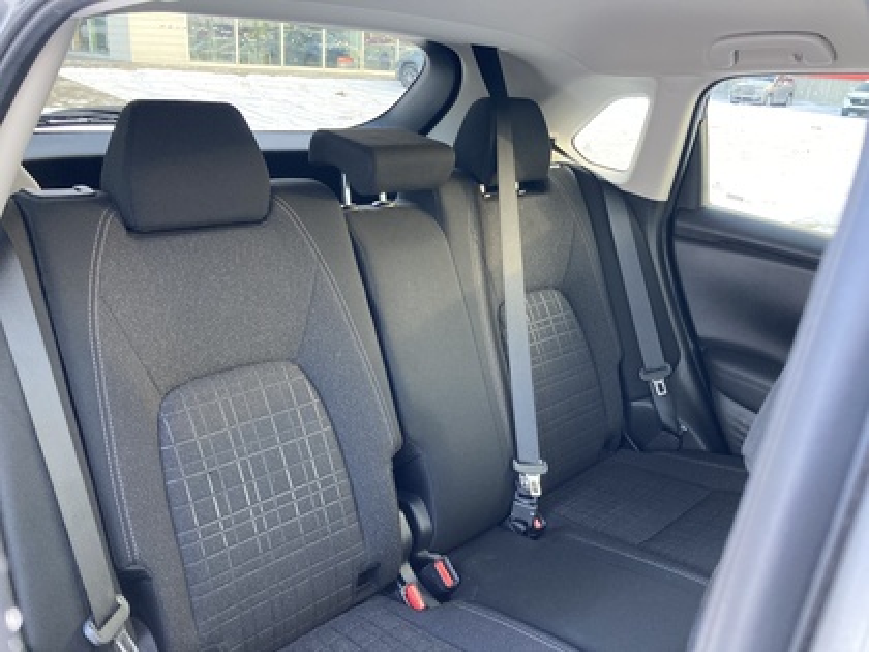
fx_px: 703
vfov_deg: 49.7
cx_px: 434
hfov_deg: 63.4
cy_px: 326
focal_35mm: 28
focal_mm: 3.99
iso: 250
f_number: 1.8
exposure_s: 1/60
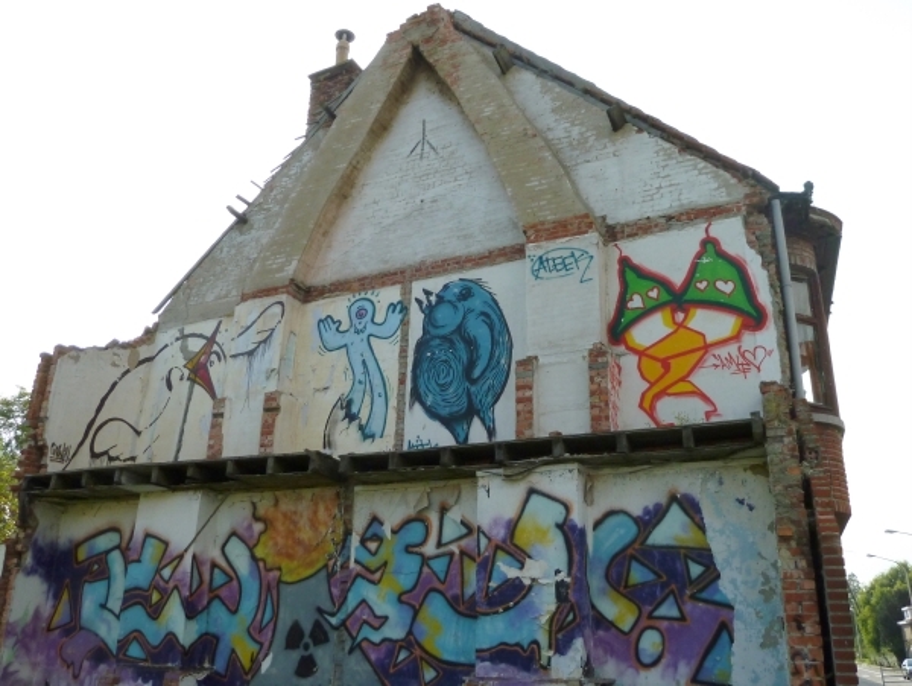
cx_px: 456
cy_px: 343
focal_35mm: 29
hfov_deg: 61.6
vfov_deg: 48.3
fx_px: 765
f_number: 3.4
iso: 200
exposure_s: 1/1300
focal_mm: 4.7
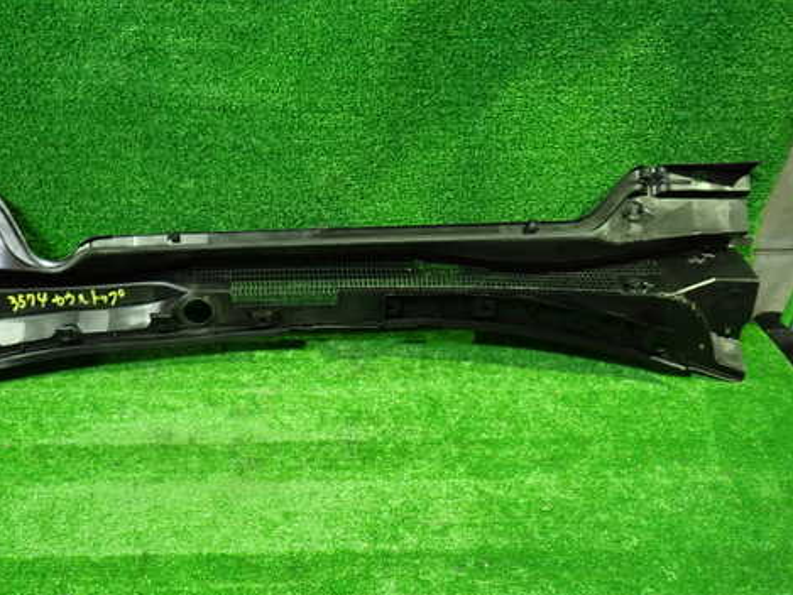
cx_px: 303
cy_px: 298
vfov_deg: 44.2
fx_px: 733
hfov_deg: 56.2
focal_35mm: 32
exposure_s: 1/30
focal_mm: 4.5
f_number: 2
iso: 640
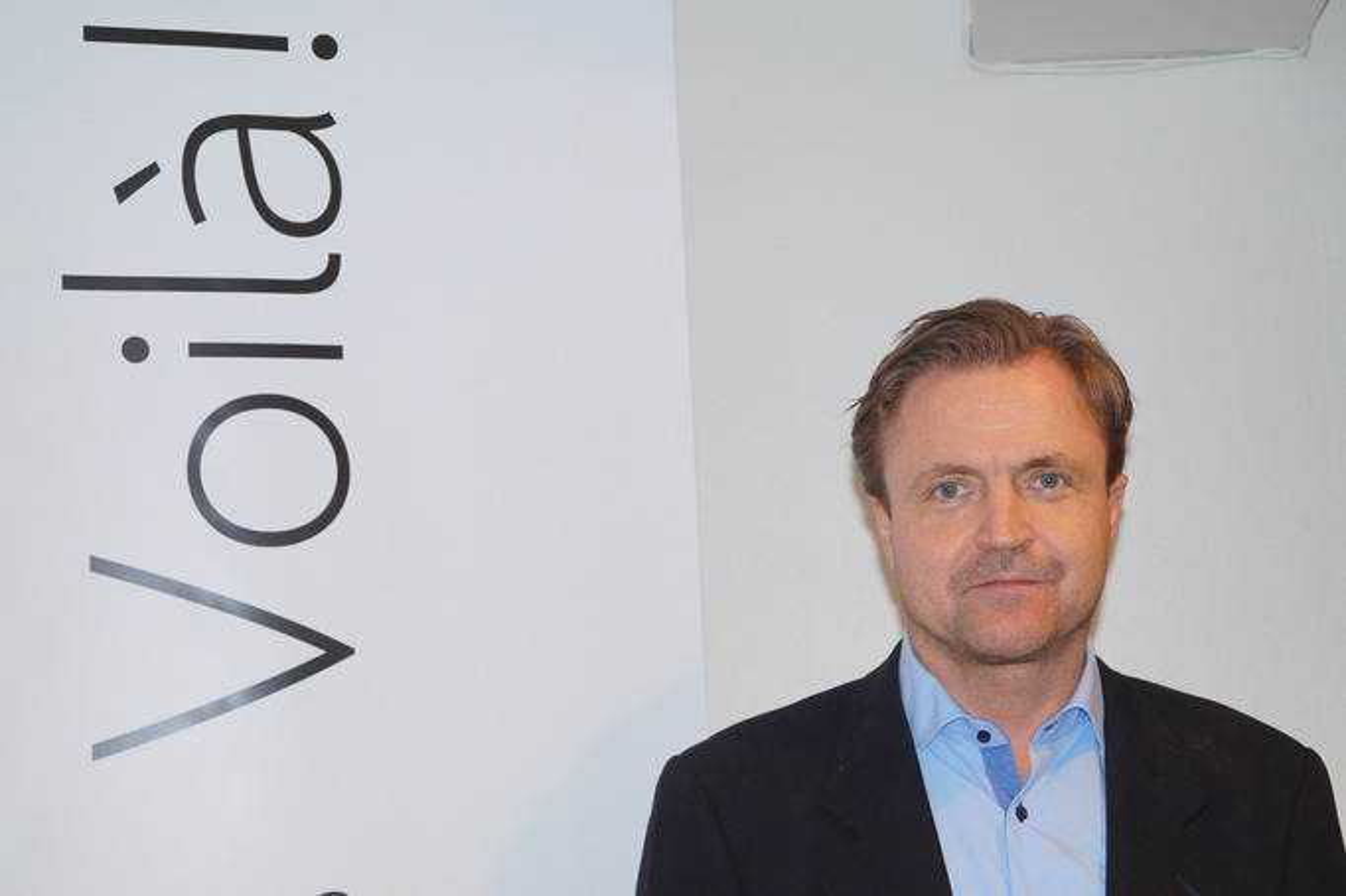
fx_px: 2522
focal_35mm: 68
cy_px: 448
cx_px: 673
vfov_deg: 20.1
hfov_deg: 29.9
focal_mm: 45
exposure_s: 1/160
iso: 800
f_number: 5.6
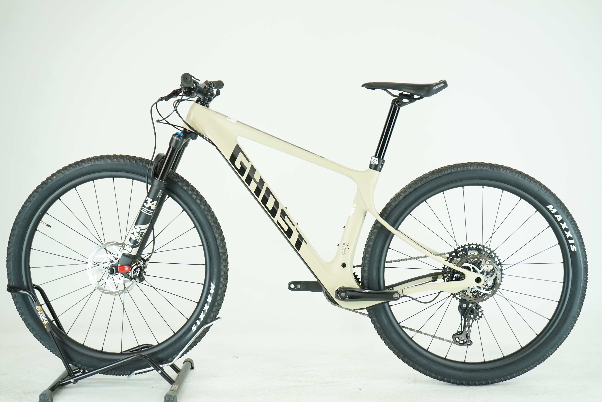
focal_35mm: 54
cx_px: 301
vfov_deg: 25.1
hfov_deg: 36.9
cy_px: 201
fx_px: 903
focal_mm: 54
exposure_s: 1/200
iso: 1600
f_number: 5.6
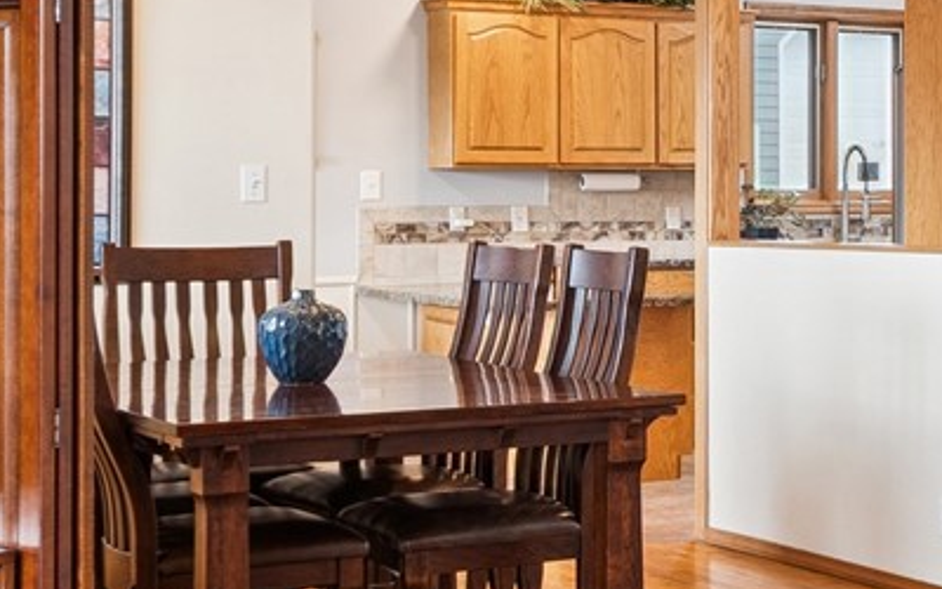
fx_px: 2131
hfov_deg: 22.7
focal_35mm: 83
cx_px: 1168
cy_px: 144
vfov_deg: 15.7
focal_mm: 10
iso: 100
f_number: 6.3
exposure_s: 1/5
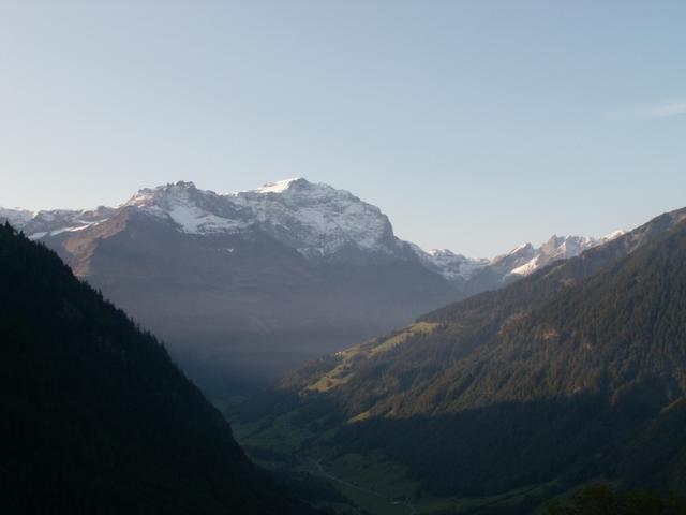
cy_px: 258
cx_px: 343
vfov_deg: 30.3
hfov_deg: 39.7
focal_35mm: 48
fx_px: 951
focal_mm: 8.01
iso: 50
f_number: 8
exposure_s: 1/100
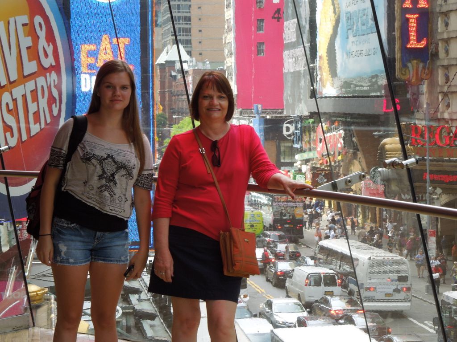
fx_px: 1399
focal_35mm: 106
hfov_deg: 18.5
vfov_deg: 14.0
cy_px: 171
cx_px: 228
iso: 125
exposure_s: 1/100
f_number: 4.7
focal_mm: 19.1
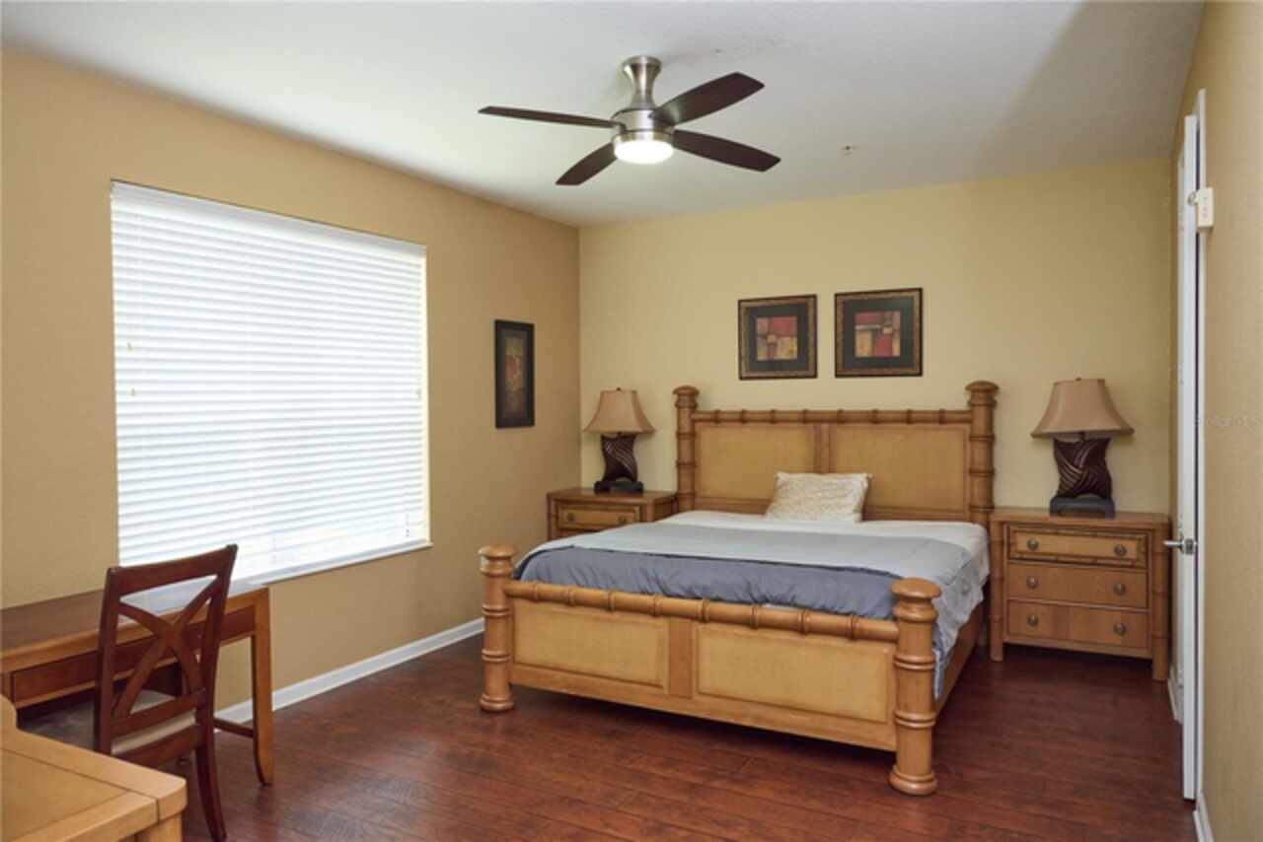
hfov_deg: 73.7
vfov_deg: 53.2
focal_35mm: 24
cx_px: 632
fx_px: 842
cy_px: 421
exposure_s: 1/50
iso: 500
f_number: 8
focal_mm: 24
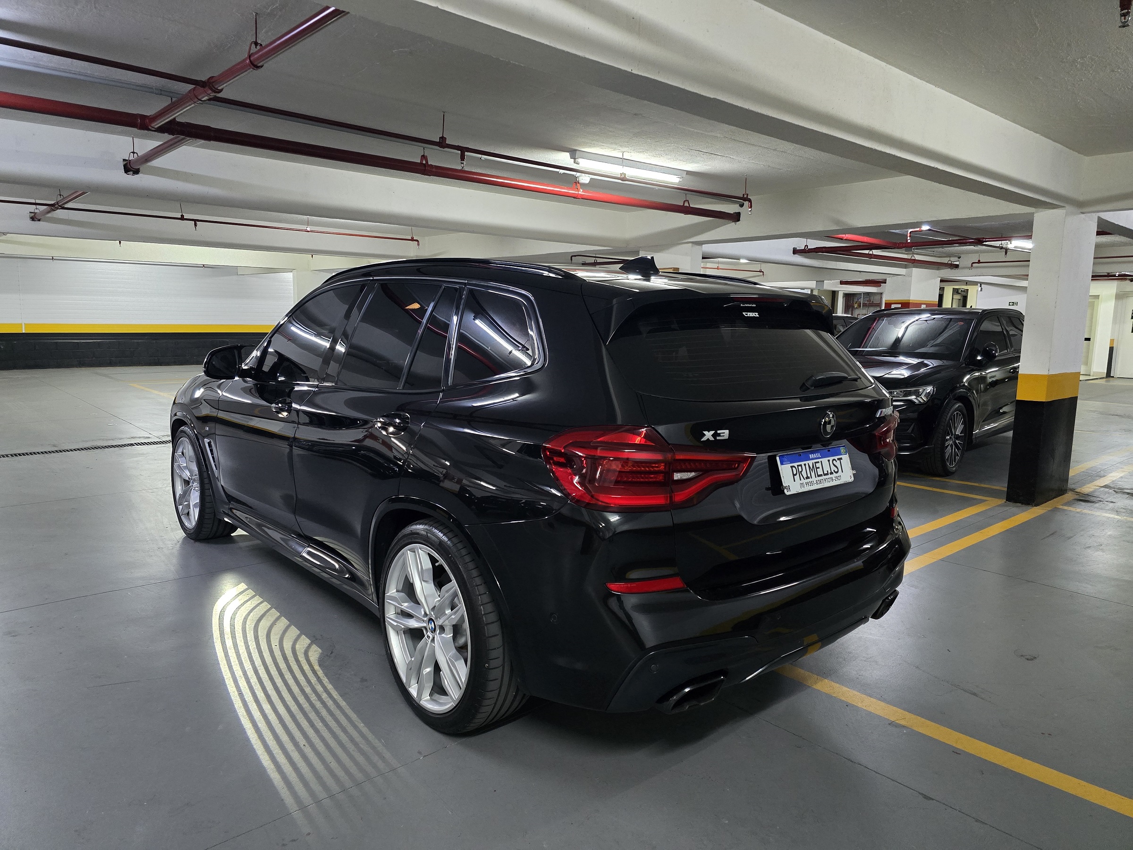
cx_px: 566
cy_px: 425
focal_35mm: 23
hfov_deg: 73.9
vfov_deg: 58.9
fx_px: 753
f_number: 1.7
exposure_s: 1/40
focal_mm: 6.3
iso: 1600
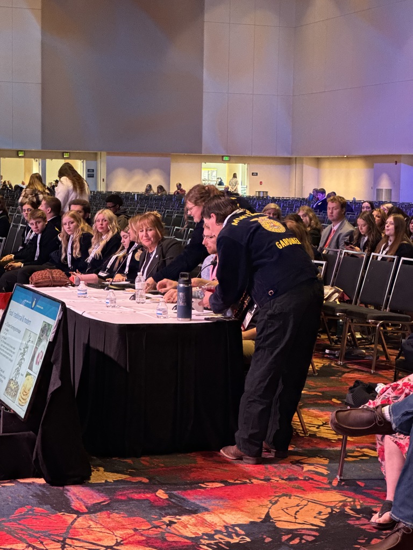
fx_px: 1225
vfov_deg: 25.3
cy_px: 275
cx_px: 206
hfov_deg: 19.1
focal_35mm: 77
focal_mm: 9
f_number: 2.8
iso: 1000
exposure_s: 1/33
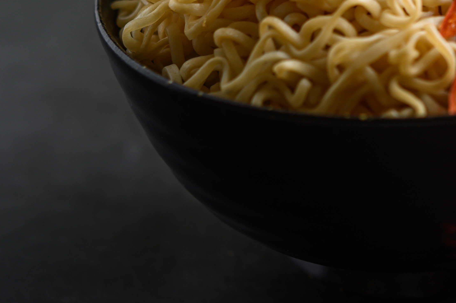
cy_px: 49
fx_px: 2076
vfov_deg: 8.3
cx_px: 489
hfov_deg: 12.3
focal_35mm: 164
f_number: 5
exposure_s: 1/160
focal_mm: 60
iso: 100
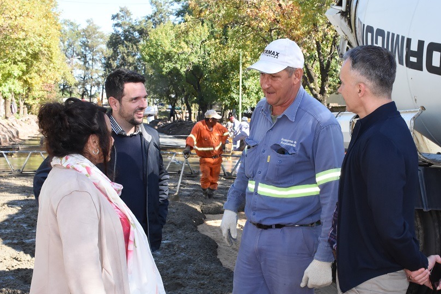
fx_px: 771
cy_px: 171
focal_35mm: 63
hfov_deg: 31.9
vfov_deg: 21.5
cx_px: 238
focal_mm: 34
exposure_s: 1/250
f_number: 14
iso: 1250
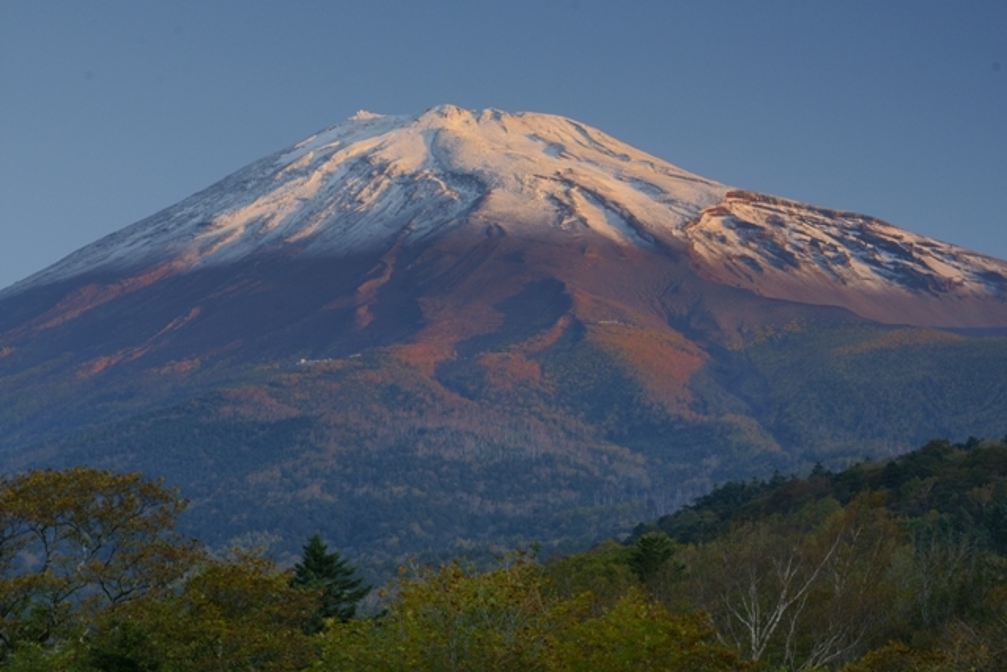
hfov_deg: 24.6
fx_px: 2308
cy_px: 336
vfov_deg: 16.6
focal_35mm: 82
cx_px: 504
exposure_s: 1/4
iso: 100
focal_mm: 55
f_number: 16
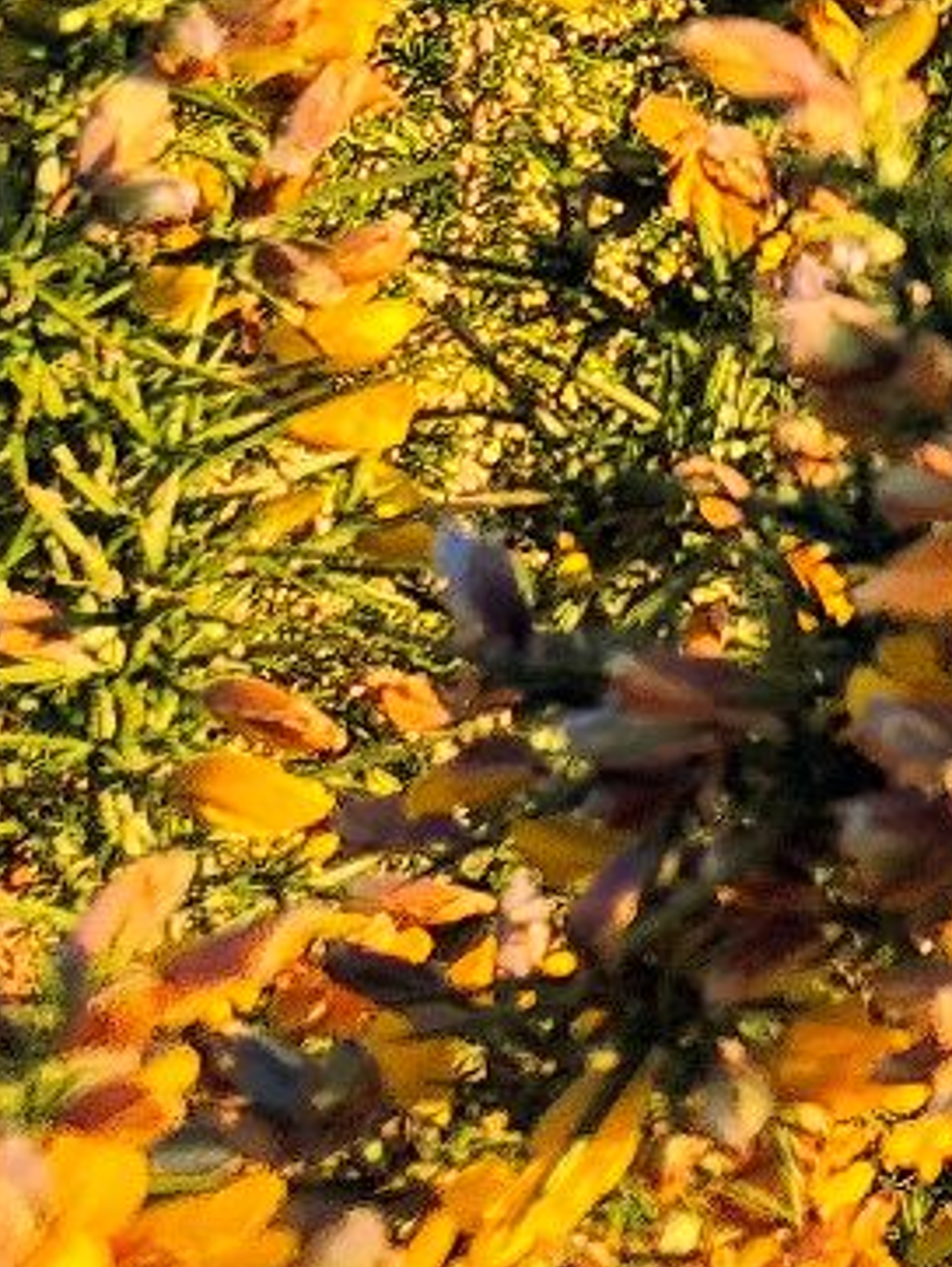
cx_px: 3514
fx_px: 4761
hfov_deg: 8.1
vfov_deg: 14.9
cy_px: -38
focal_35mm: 130
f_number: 1.8
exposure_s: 1/427
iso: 25
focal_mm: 5.4
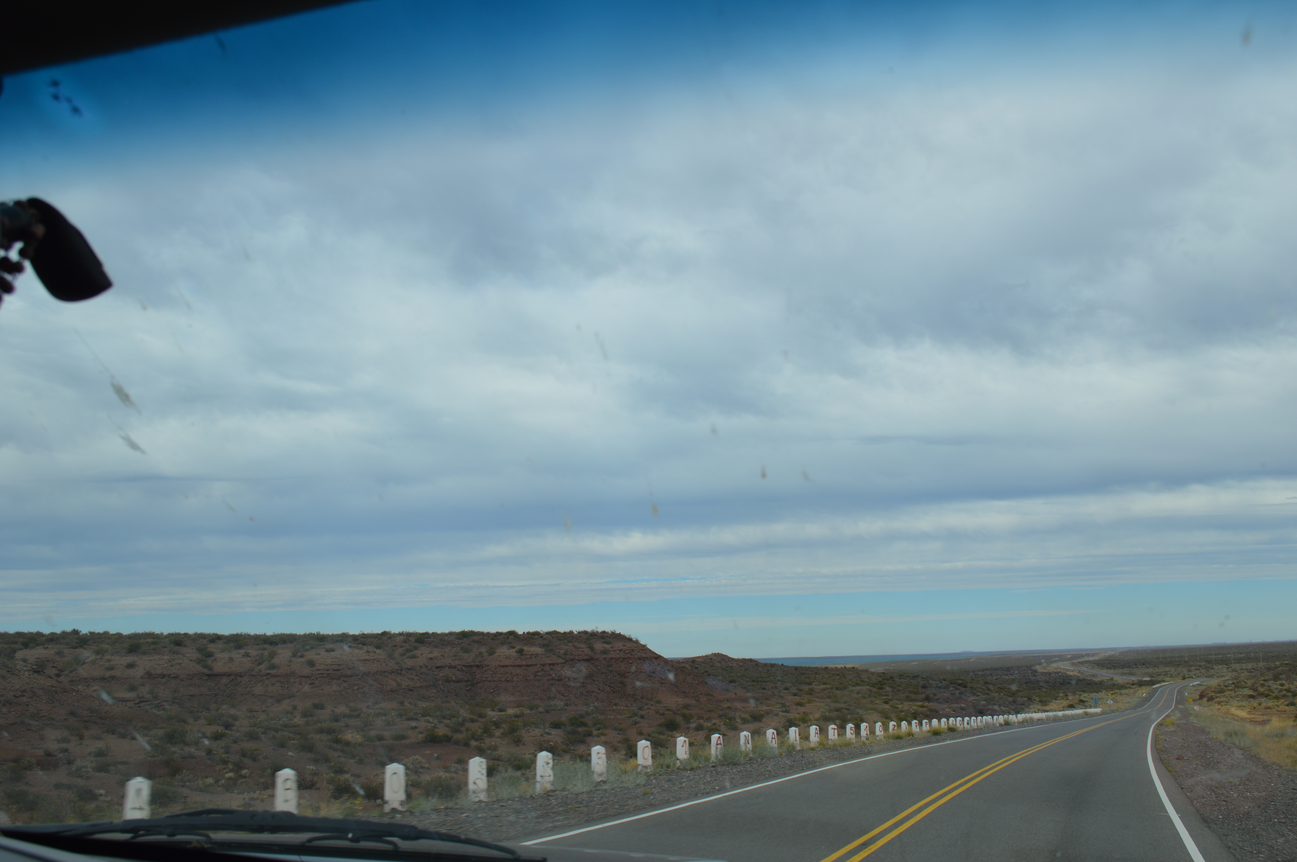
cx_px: 648
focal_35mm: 33
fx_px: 1188
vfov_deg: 39.9
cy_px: 431
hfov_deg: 57.3
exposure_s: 1/320
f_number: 9
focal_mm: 22
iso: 100
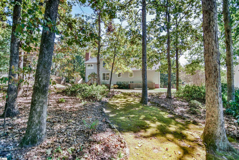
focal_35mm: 16
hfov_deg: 95.0
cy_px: 80
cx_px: 120
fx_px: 110
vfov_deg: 72.1
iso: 160
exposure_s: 1/320
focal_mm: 11
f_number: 2.8
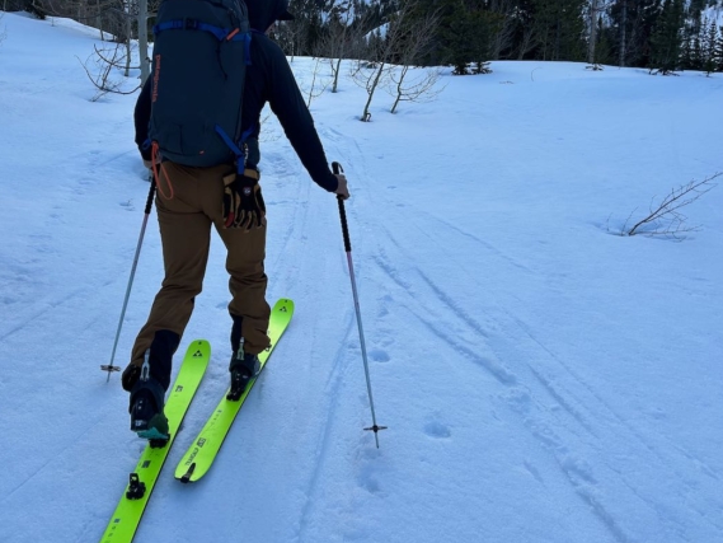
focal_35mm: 32
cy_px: 237
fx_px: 669
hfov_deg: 56.5
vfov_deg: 44.1
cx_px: 297
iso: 50
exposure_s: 1/604
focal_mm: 5.7
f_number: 1.5
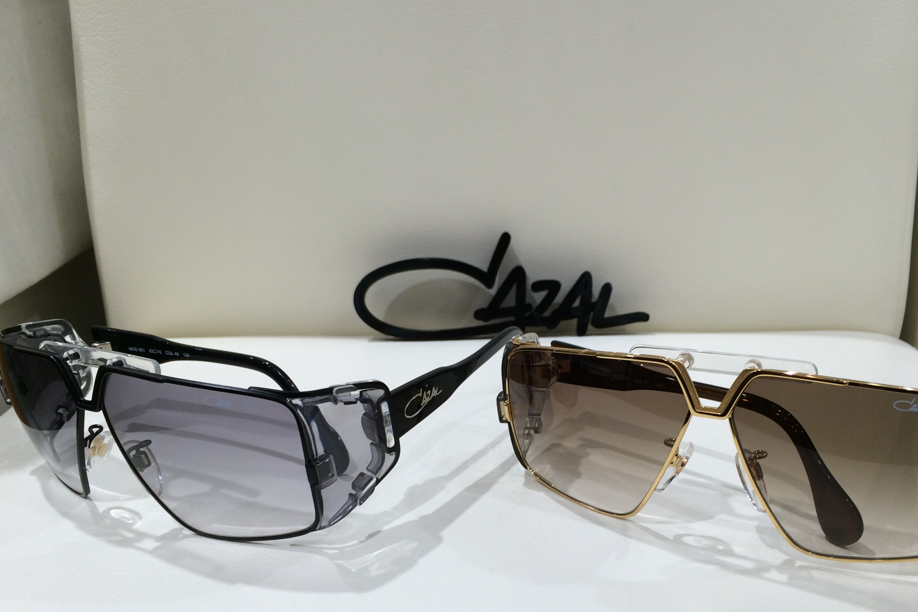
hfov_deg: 53.1
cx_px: 491
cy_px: 401
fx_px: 918
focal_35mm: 36
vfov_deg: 36.5
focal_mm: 4.15
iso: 40
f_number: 2.2
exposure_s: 1/50
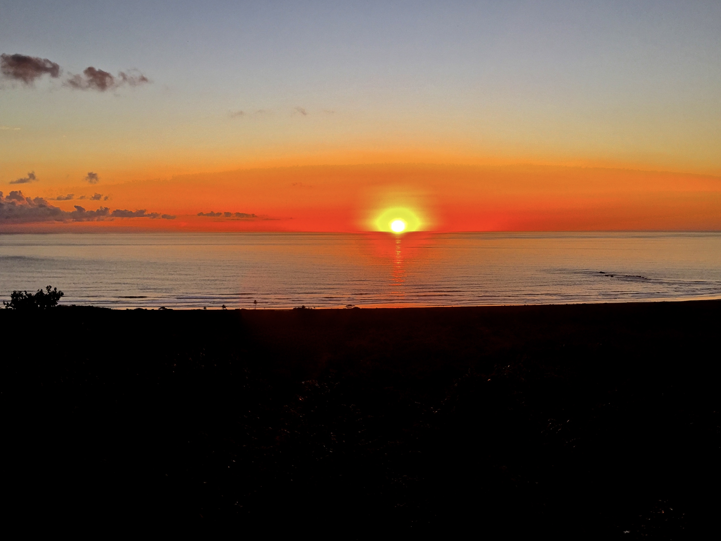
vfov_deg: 45.5
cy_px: 266
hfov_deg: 58.3
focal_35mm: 31
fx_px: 646
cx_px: 338
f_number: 2.2
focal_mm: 4.15
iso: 32
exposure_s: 1/444
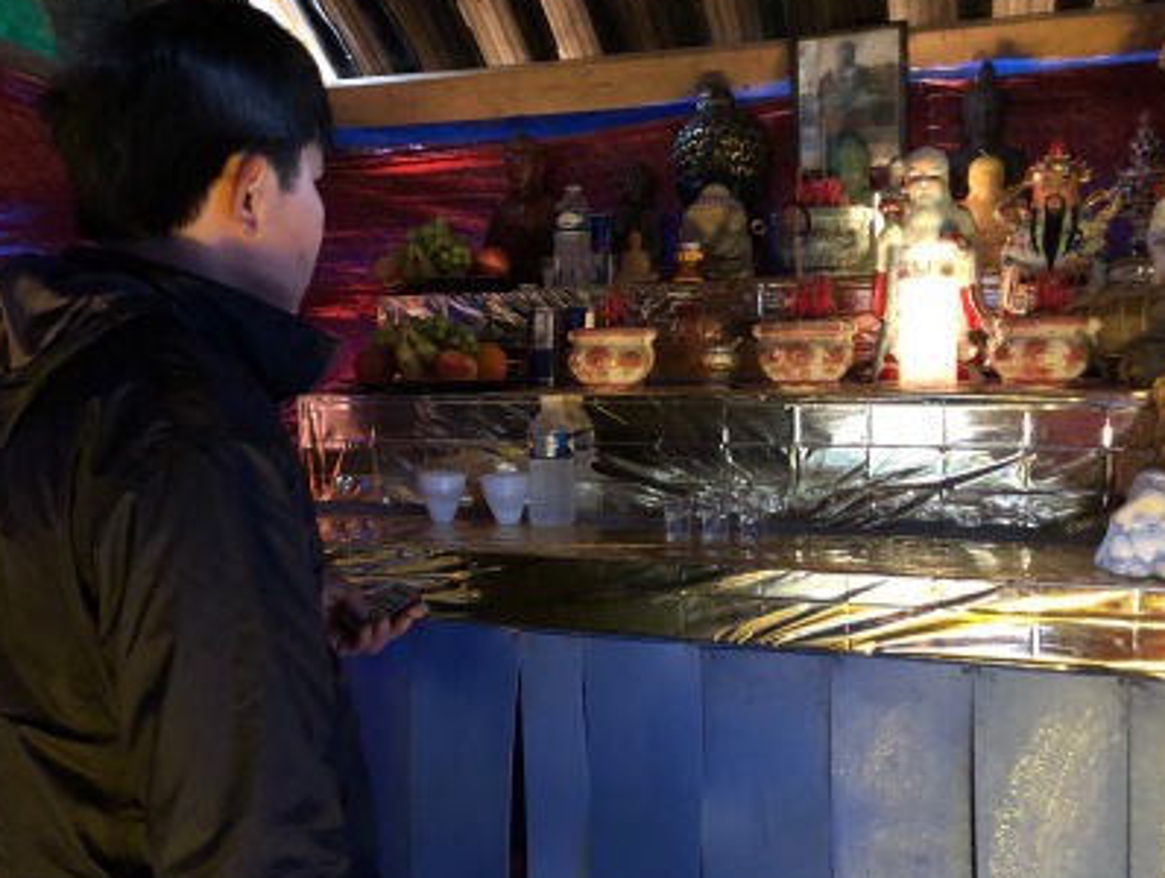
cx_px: 457
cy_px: 435
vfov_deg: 40.8
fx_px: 1180
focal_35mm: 35
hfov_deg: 52.1
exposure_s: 1/4
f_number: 1.8
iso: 160
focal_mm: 3.99
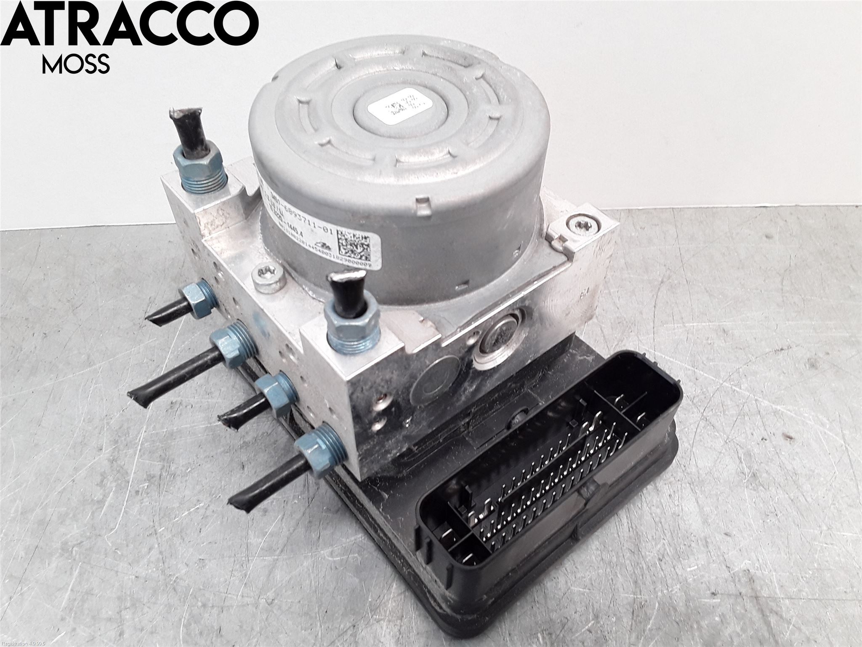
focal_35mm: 28
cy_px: 324
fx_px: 697
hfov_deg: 63.4
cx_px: 431
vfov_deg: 49.7
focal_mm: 2.91
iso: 50
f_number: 1.9
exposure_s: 1/50
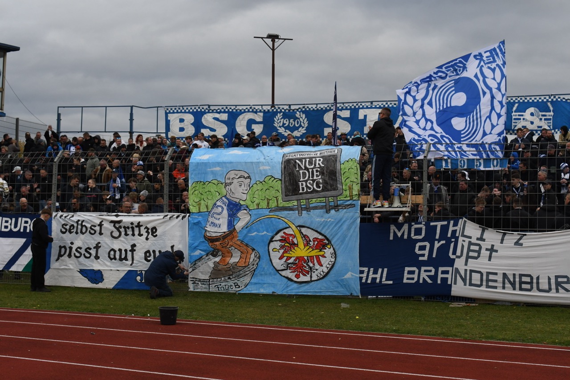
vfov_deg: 26.0
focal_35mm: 52
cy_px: 190
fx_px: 823
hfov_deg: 38.2
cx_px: 285
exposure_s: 1/800
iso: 640
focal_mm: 35
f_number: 8
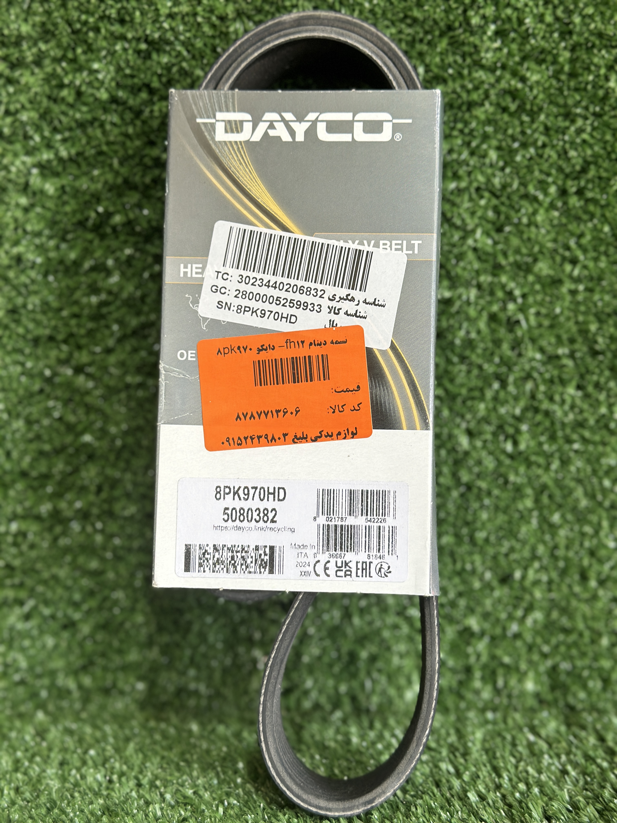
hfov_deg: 30.3
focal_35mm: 48
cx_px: 308
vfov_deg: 39.7
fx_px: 1141
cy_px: 412
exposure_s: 1/50
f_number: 1.78
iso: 80
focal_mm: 6.86
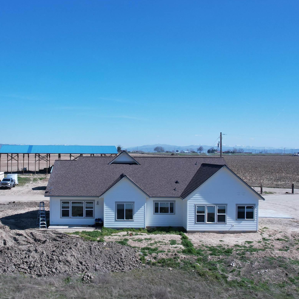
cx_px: 110
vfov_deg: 44.9
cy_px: 158
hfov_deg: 44.5
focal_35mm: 37
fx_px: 362
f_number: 2.8
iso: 110
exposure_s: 1/500
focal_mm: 8.38
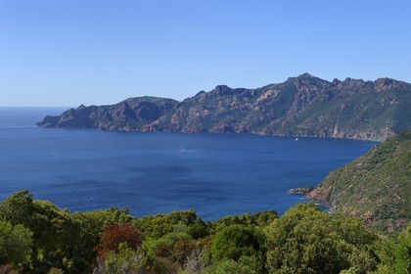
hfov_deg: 41.1
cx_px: 206
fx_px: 548
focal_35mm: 48
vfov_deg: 28.1
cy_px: 137
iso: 200
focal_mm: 48
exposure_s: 1/640
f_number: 8
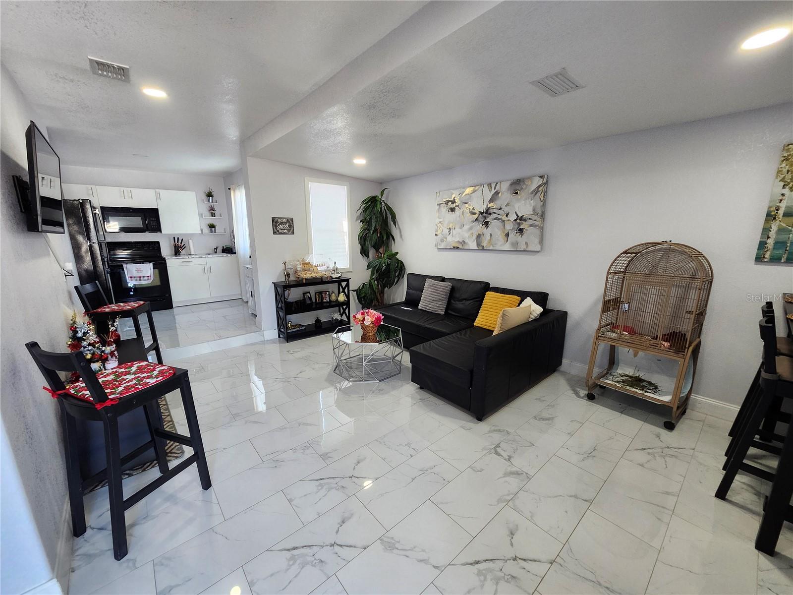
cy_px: 298
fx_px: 298
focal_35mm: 13
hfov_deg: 106.2
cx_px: 396
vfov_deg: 89.9
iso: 160
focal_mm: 1.74
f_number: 2.2
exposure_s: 1/60
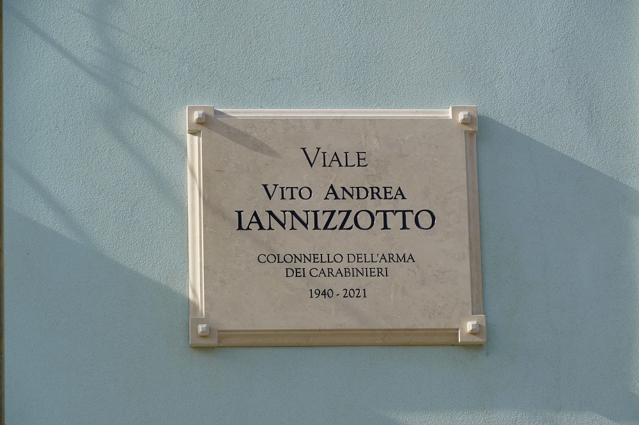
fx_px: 2528
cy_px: 212
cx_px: 320
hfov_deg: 14.4
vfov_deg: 9.6
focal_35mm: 142
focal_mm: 95
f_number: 8
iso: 100
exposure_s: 1/200
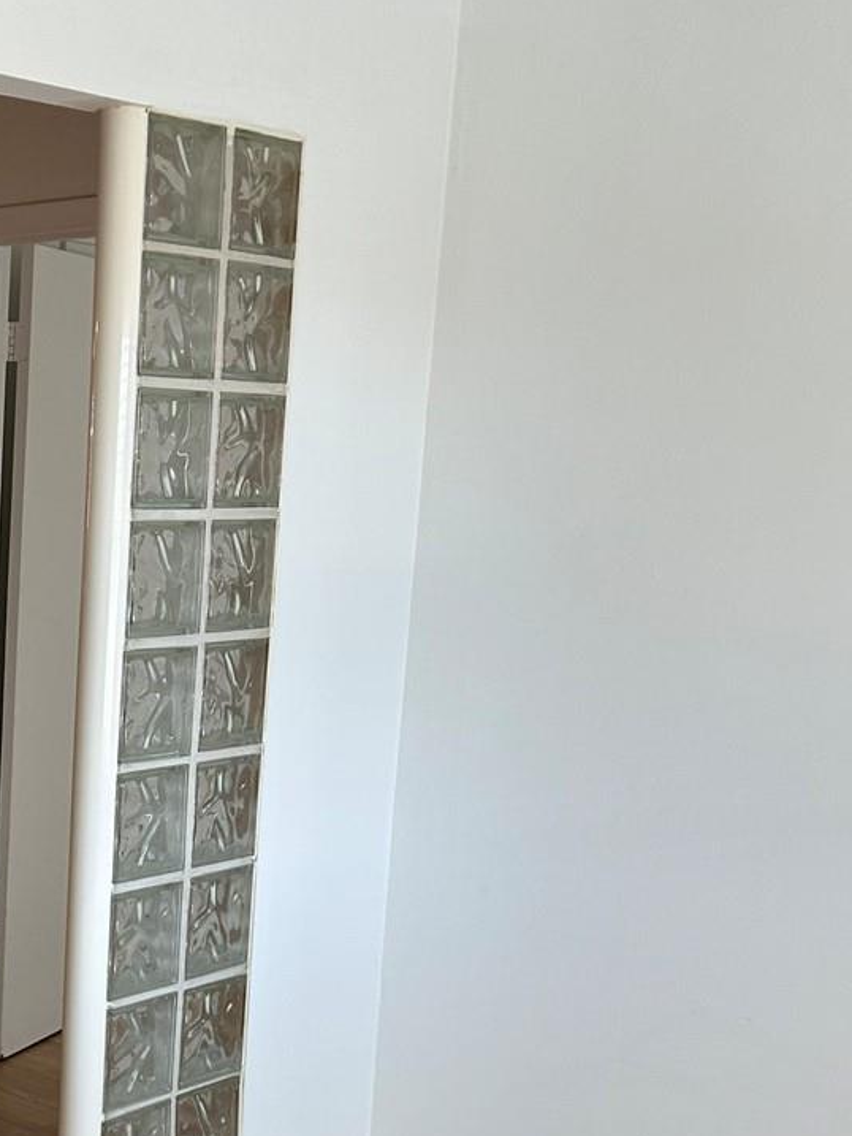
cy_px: 892
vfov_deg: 32.4
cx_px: -136
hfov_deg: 23.4
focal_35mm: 58
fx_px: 1903
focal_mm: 5.7
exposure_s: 1/120
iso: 80
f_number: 1.5
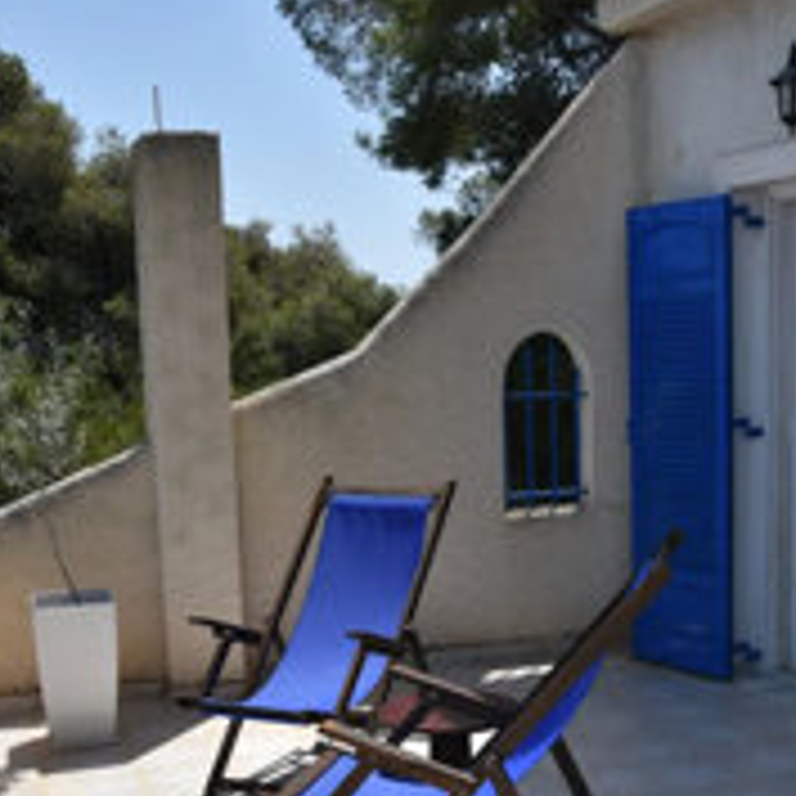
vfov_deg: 34.3
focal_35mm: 49
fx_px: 1274
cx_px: 553
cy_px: 540
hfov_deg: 34.3
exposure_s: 1/500
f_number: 8
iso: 160
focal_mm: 17
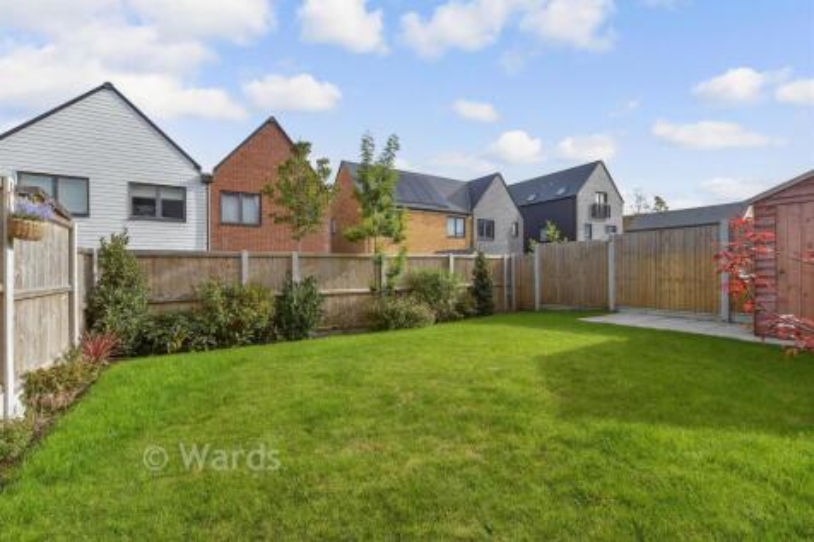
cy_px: 271
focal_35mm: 15
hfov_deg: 100.4
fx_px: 339
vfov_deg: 77.3
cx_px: 407
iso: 250
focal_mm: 10
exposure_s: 1/320
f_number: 8
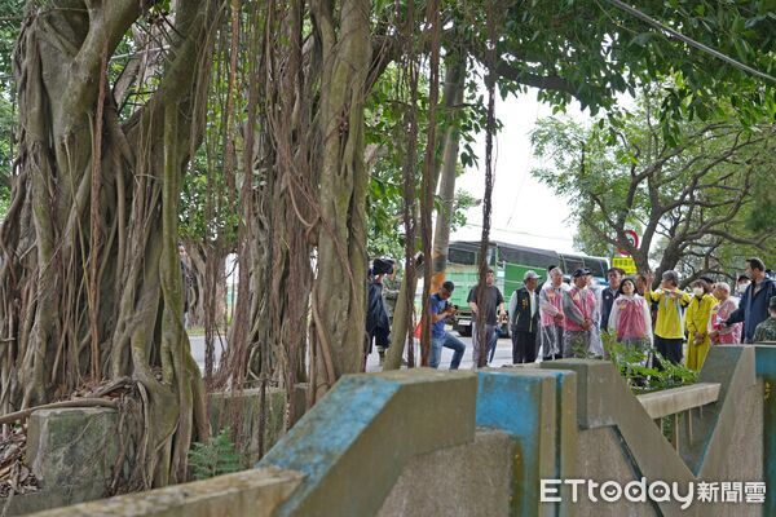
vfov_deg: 31.9
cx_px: 388
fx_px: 905
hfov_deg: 46.4
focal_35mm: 42
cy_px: 258
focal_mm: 42
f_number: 4.5
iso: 125
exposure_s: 1/125
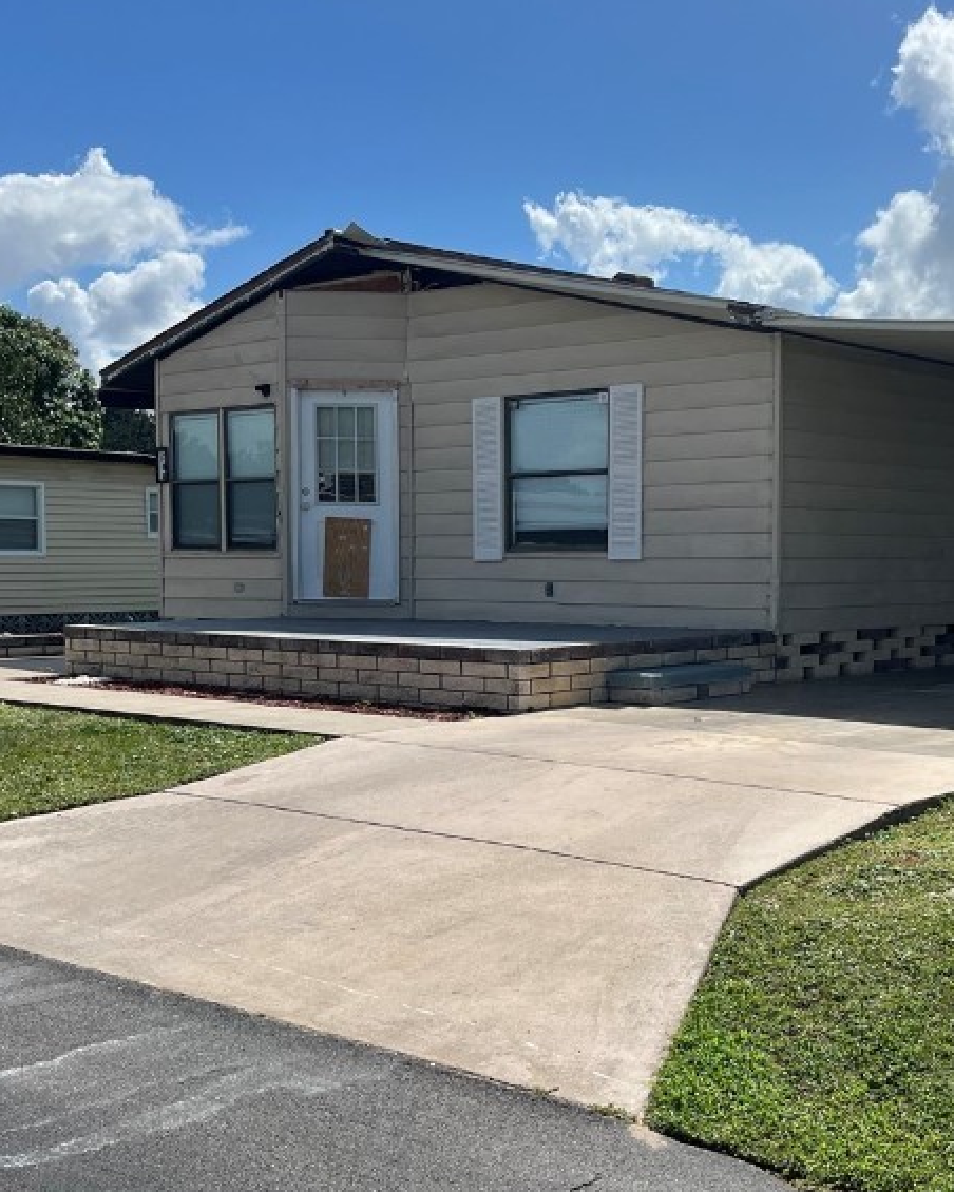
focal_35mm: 46
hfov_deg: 32.6
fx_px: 1623
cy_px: 667
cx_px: 604
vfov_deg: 40.3
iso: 50
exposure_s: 1/5556
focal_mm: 5.1
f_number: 1.6
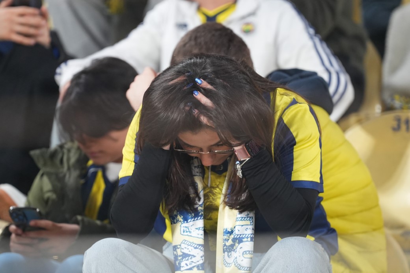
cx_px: 205
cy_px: 136
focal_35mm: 300
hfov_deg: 6.9
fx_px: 3416
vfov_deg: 4.6
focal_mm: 200
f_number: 2.8
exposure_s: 1/500
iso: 2000
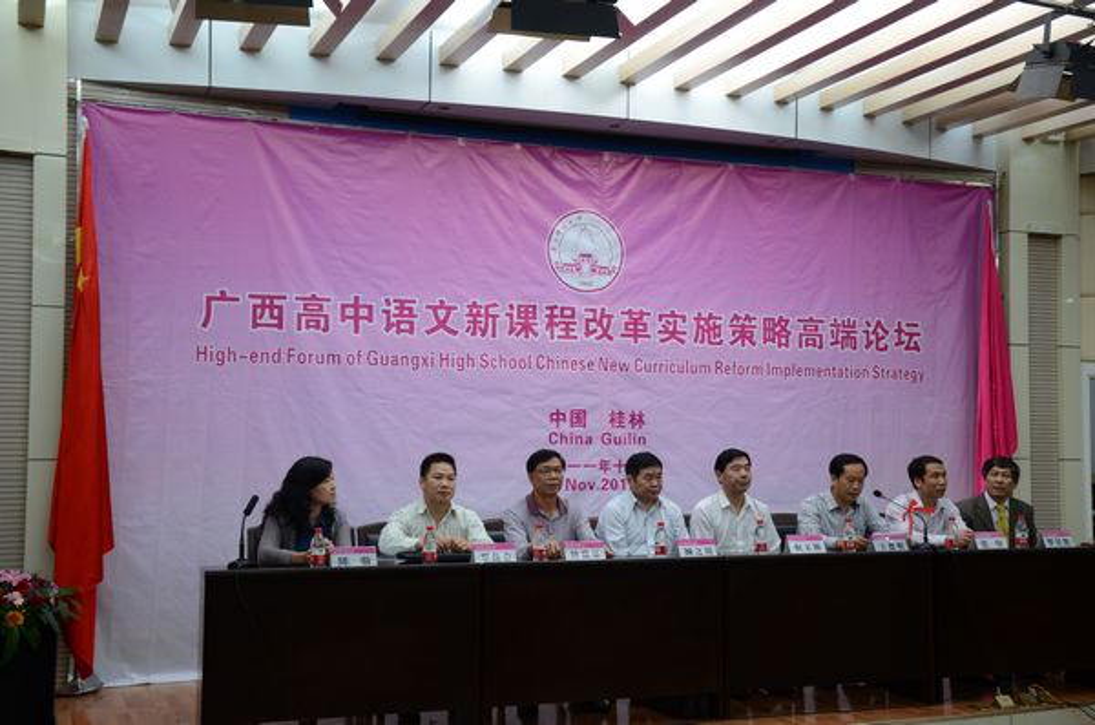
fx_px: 1365
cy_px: 362
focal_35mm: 45
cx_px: 548
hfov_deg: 43.7
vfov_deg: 29.7
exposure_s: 1/20
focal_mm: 30
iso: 500
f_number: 4.5
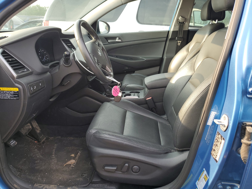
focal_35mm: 26
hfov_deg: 67.3
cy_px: 94
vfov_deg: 53.1
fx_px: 189
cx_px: 126
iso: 50
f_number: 1.5
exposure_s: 1/238
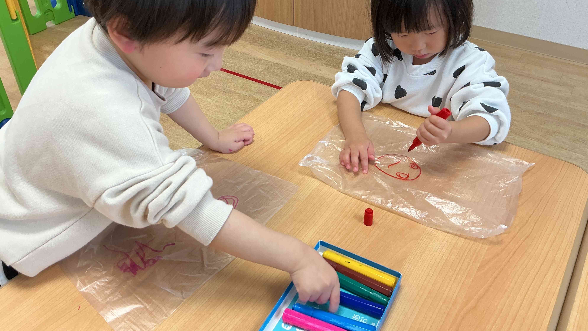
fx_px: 499
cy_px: 132
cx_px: 293
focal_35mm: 32
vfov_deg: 36.5
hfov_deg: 61.0
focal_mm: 3
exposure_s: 1/120
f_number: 1.8
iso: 32
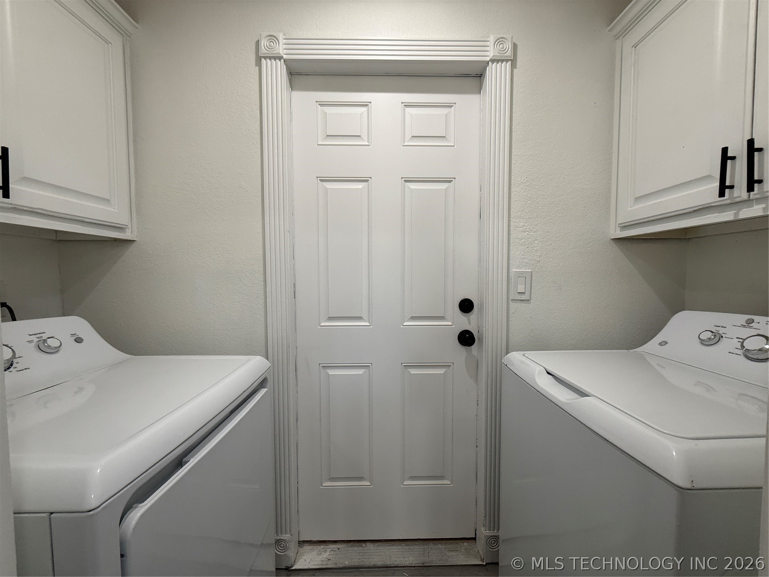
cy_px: 288
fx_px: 311
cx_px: 384
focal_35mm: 14
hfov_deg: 102.1
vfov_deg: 85.7
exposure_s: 1/120
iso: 125
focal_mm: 2.22
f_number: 2.2
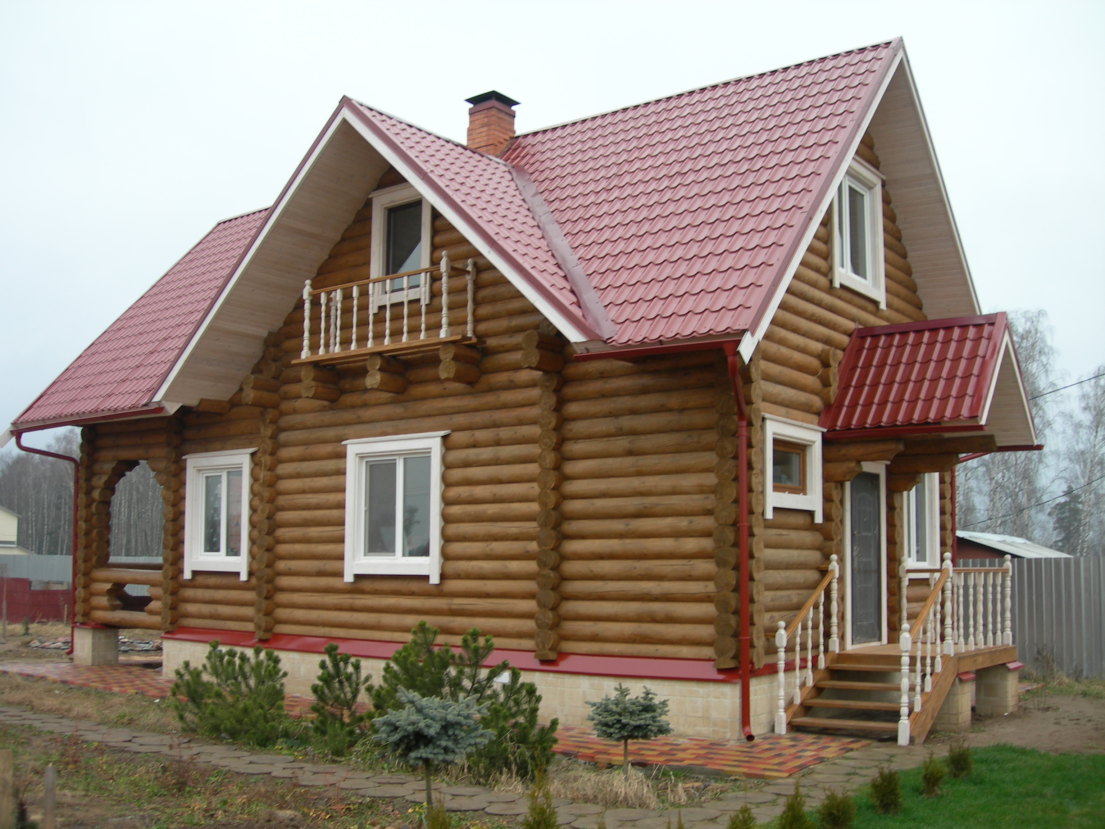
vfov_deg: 37.7
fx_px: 1213
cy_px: 414
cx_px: 552
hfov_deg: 49.0
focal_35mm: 38
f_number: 2.8
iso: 50
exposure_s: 1/72.5
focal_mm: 7.8
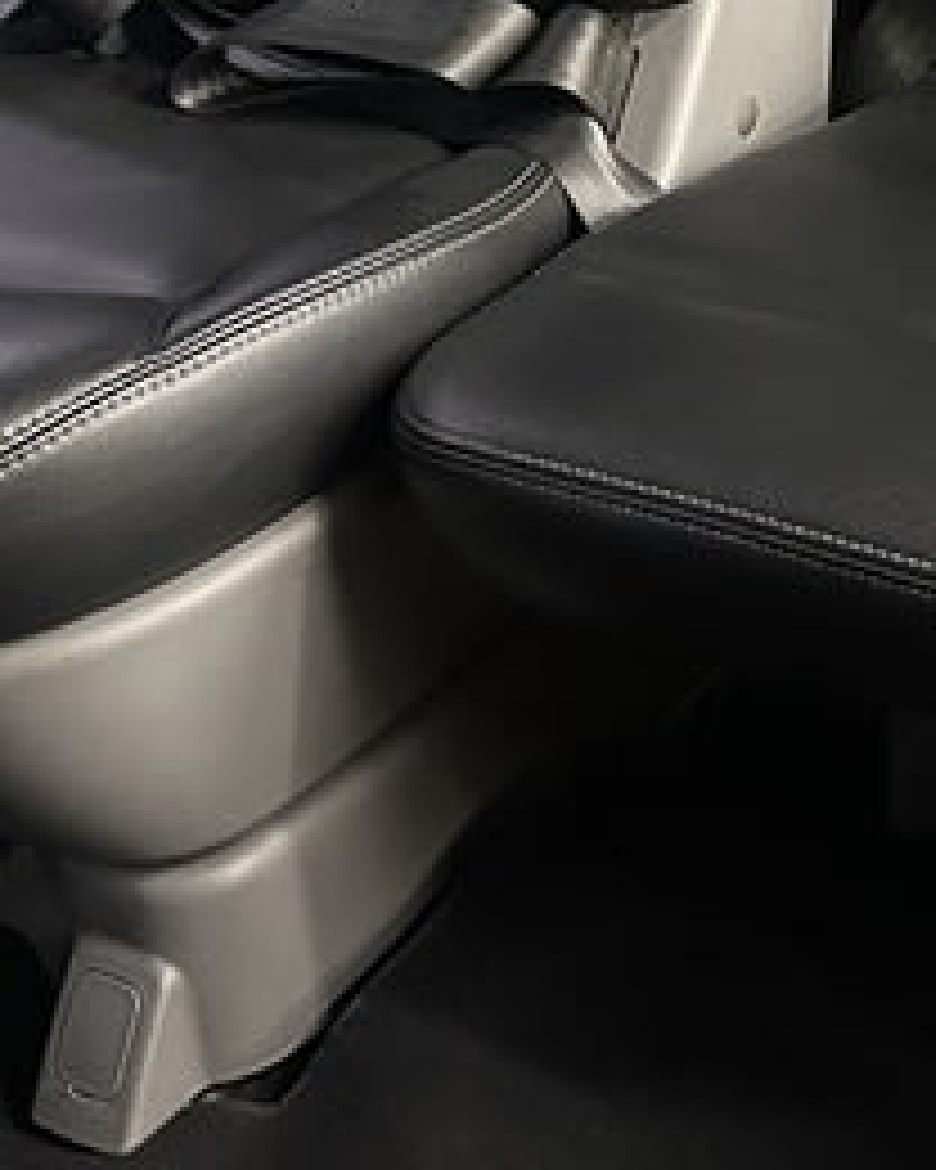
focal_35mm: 81
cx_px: 1233
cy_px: -119
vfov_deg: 22.3
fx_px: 2805
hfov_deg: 17.7
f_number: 1.78
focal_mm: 6.86
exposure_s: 1/25
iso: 800
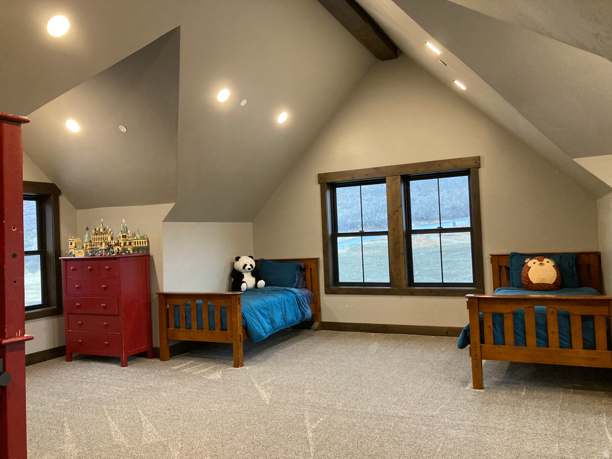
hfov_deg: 63.4
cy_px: 230
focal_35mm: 28
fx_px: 495
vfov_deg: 49.7
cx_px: 306
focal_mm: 3.99
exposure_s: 1/60
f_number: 1.8
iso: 250
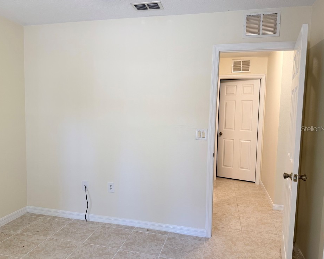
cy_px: 128
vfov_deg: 54.9
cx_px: 154
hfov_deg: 66.0
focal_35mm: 26
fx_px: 249
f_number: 1.78
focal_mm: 6.76
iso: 160
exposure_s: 1/120
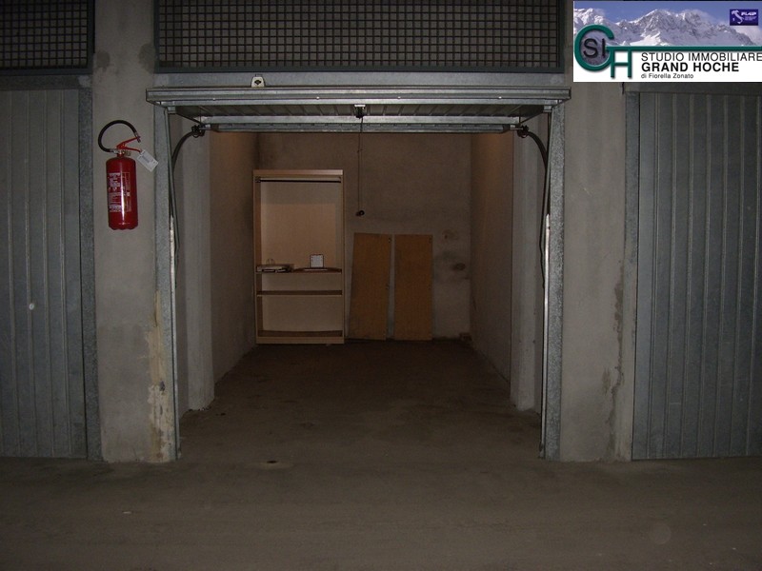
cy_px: 286
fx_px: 660
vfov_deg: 46.8
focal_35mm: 30
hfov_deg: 60.0
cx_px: 381
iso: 141
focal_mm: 5.8
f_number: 2.9
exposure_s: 1/30
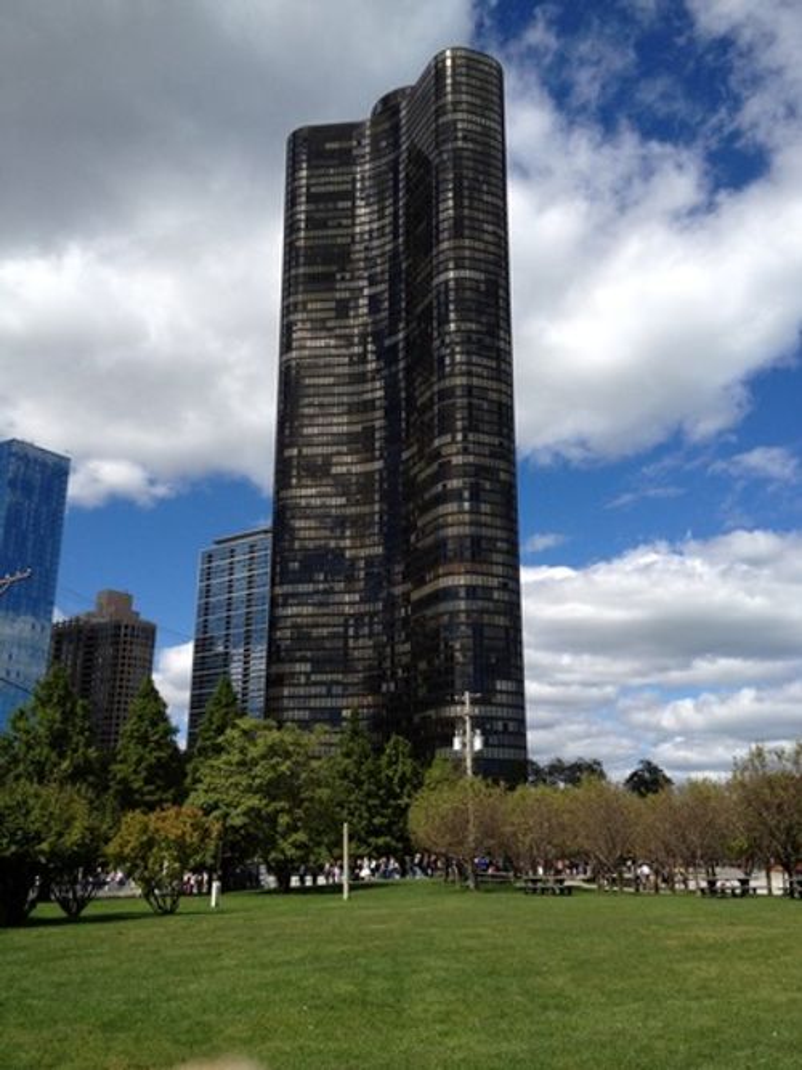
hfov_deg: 40.7
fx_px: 1082
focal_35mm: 35
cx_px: 401
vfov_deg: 52.6
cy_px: 535
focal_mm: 4.28
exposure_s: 1/2208
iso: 50
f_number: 2.4
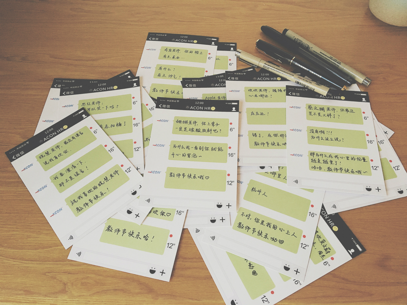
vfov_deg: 48.2
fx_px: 341
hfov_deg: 61.7
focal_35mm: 29
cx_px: 204
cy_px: 152
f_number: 2.2
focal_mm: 4.15
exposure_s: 1/33
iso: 160
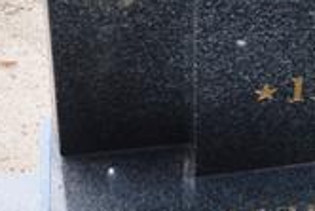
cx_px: 385
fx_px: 911
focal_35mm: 104
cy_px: -162
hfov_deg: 18.5
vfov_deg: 12.2
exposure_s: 1/125
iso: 125
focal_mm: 18
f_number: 4
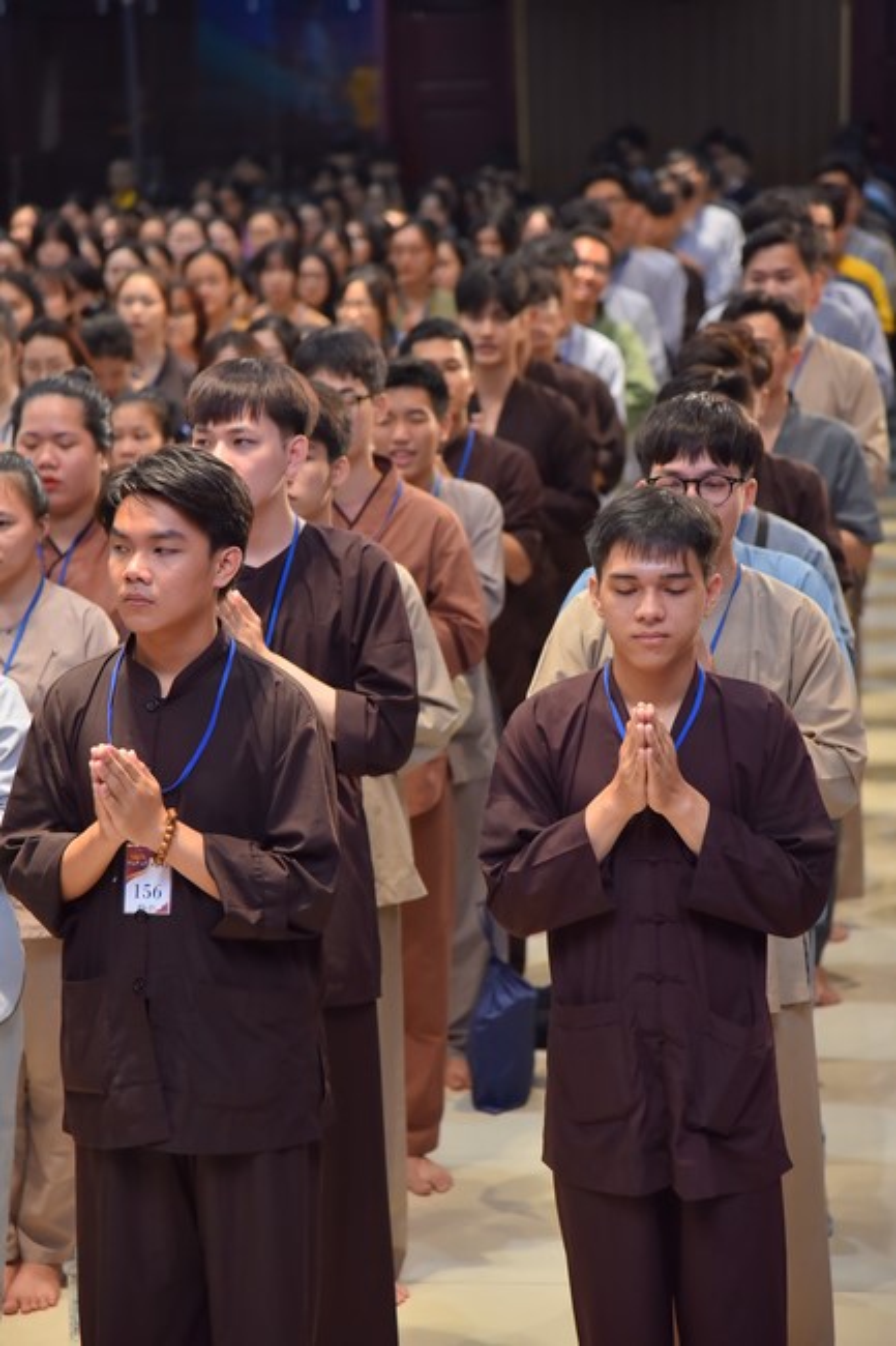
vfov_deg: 19.5
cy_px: 673
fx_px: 3922
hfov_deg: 13.0
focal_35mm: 105
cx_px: 448
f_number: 4.5
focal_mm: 105
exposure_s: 1/125
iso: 1250
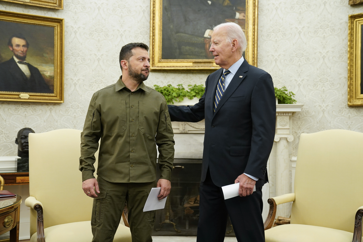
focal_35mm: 44
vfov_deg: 30.5
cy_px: 121
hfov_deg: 44.5
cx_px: 182
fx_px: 444
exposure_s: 1/250
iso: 2000
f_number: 3.5
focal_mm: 44
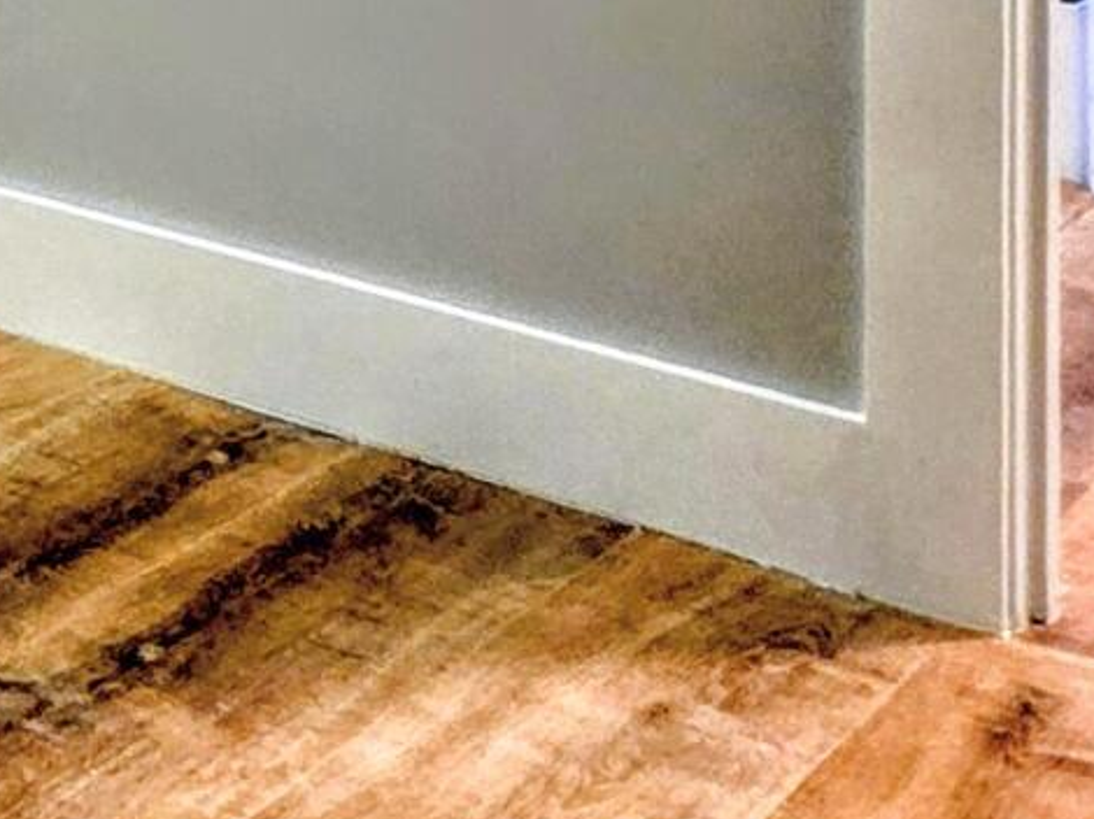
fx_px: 2622
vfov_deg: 15.3
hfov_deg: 16.2
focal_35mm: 83
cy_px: -661
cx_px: -1271
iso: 250
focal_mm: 2.2
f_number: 1.9
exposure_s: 1/60
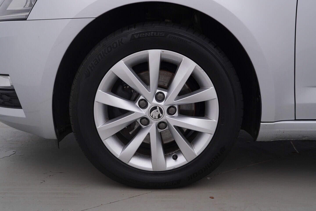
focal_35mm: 36
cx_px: 158
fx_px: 316
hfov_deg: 53.1
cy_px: 106
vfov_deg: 36.9
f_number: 4.5
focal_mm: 24
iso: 125
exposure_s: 1/100
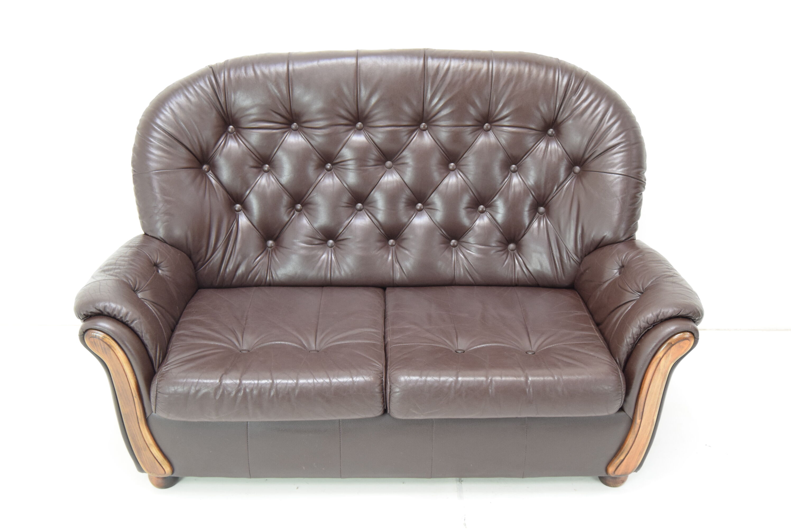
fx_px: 858
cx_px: 396
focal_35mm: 39
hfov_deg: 49.5
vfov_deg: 34.3
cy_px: 264
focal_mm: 26
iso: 1600
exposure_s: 1/80
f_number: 4.5
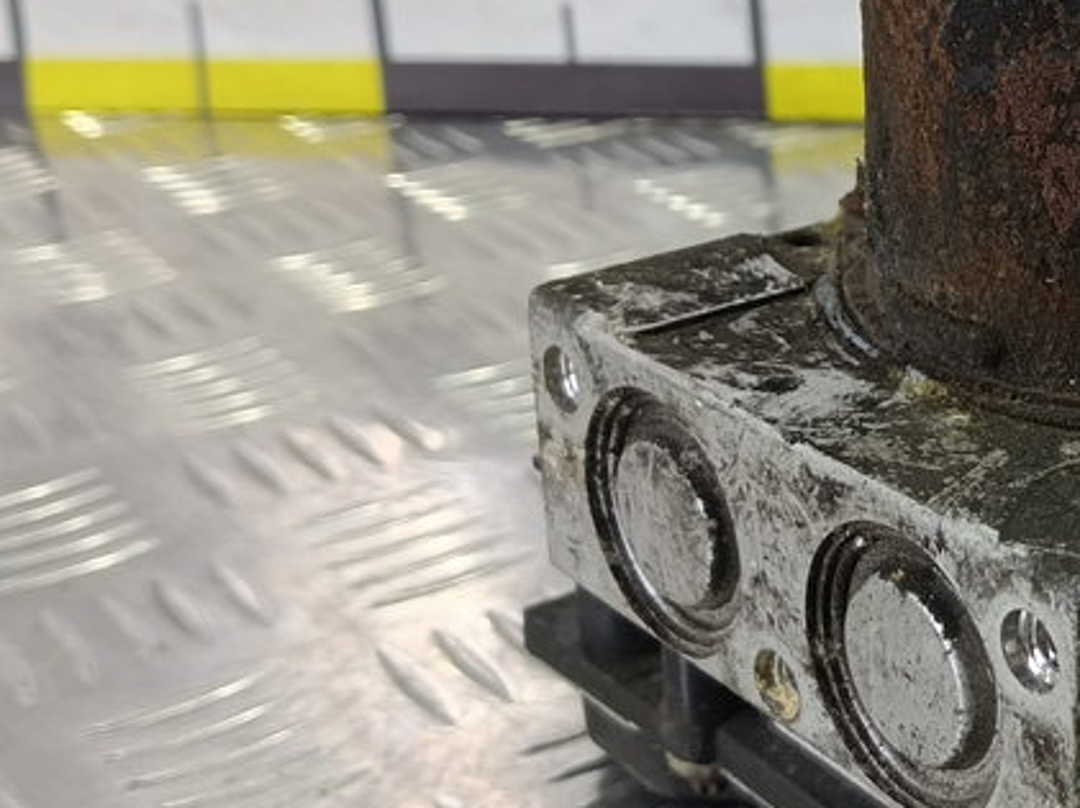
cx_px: 1167
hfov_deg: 30.9
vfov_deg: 26.0
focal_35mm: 56
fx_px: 1746
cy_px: 354
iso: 149
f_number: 1.6
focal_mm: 4.11
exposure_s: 1/50
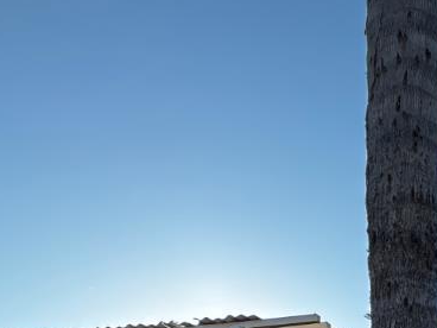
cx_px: 543
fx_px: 720
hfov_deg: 28.7
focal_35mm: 57
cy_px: 567
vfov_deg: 19.8
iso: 40
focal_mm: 2.22
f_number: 2.2
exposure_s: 1/334
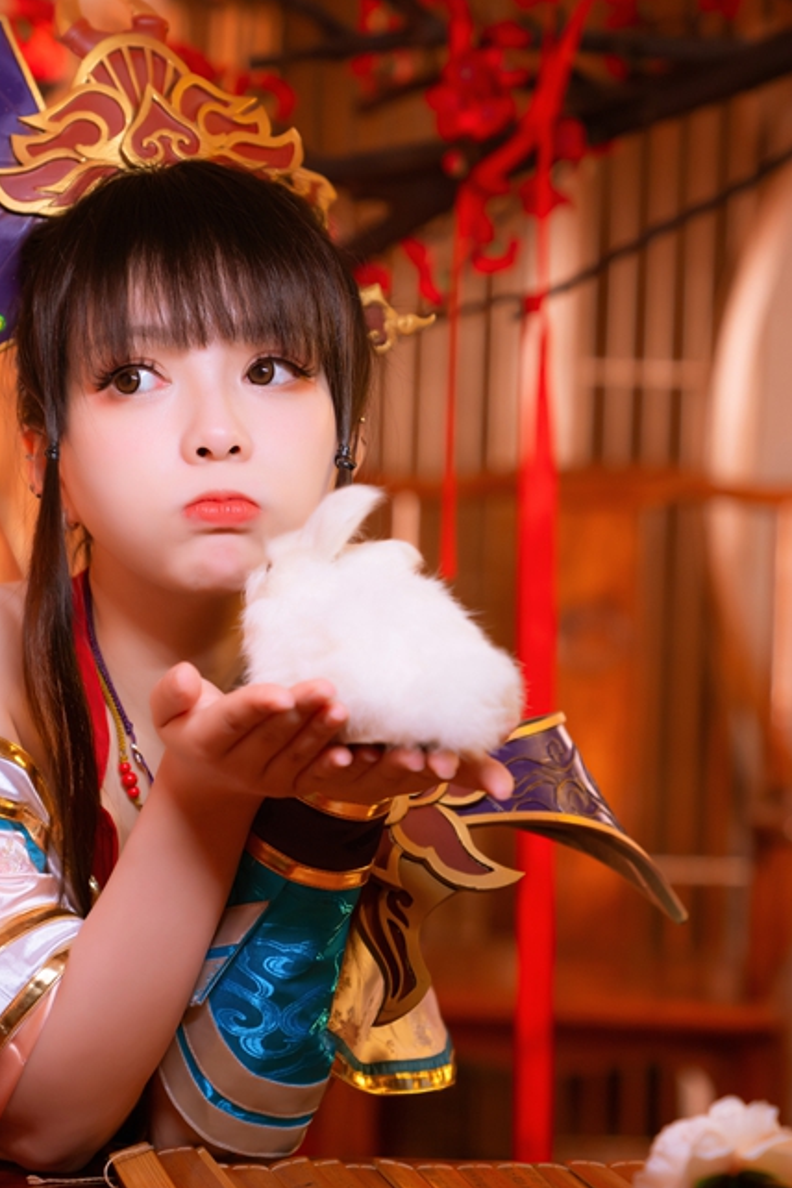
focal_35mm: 109
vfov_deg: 18.8
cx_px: 353
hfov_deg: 12.6
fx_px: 3597
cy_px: 593
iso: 400
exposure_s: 1/60
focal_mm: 70
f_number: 3.2
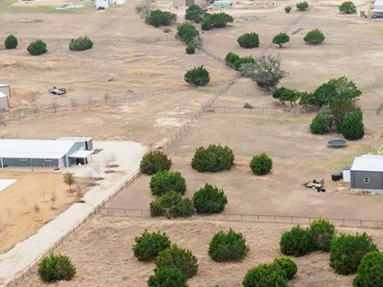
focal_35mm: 92
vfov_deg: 16.0
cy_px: 205
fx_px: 1017
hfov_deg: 19.9
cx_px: 466
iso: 100
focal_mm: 12.29
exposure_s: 1/100
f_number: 5
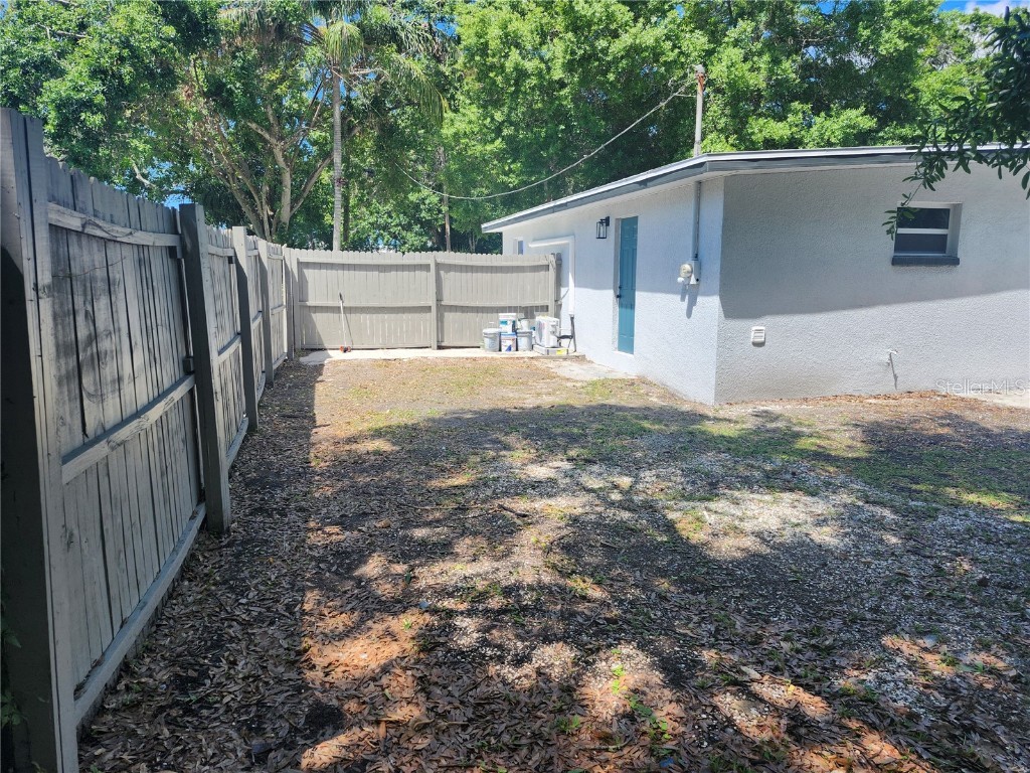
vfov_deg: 58.9
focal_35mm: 23
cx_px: 515
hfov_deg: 73.9
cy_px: 386
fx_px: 684
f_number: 1.8
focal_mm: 5.54
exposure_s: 1/722
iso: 25
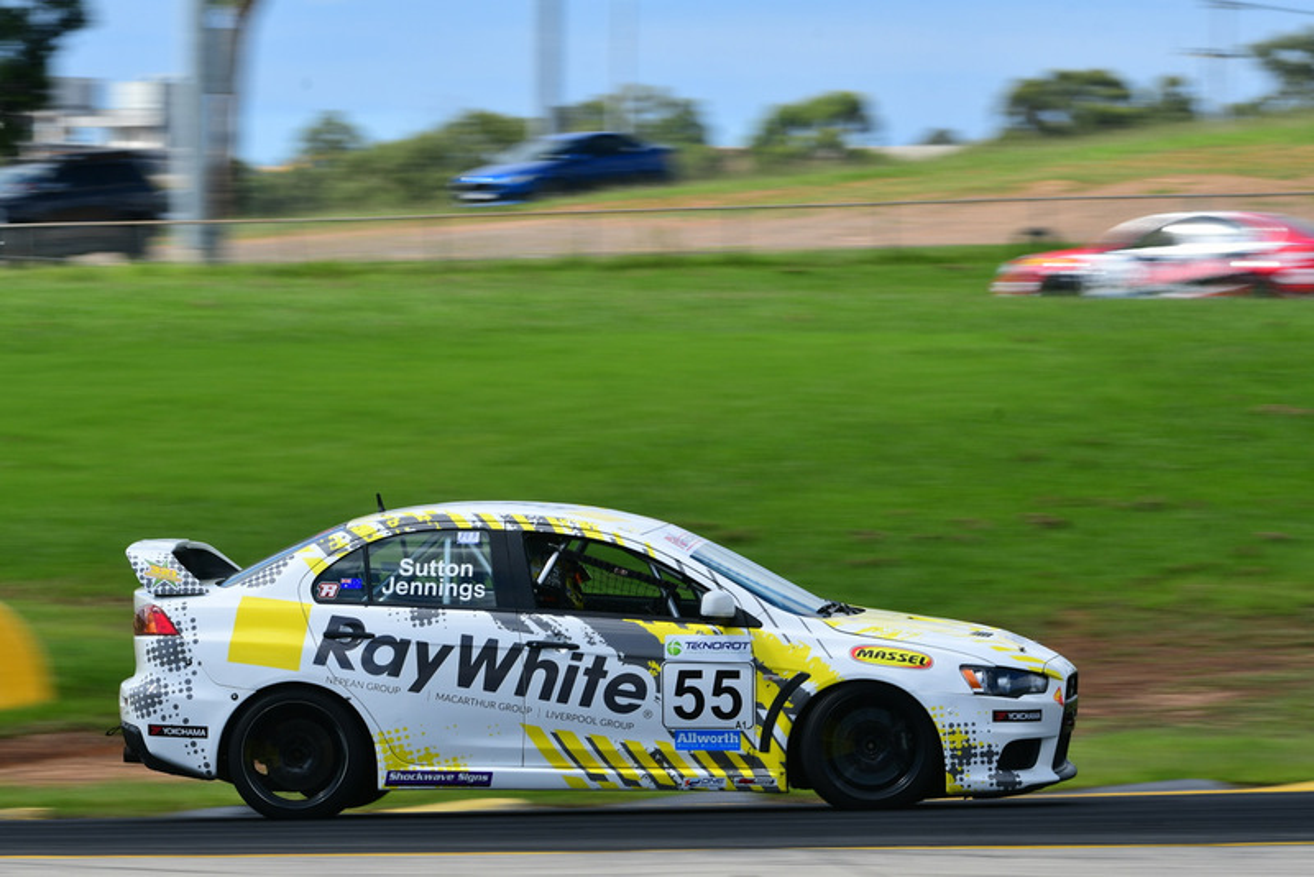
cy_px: 438
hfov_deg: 6.9
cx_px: 657
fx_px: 10953
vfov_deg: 4.6
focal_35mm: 300
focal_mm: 200
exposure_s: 1/125
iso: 100
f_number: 11
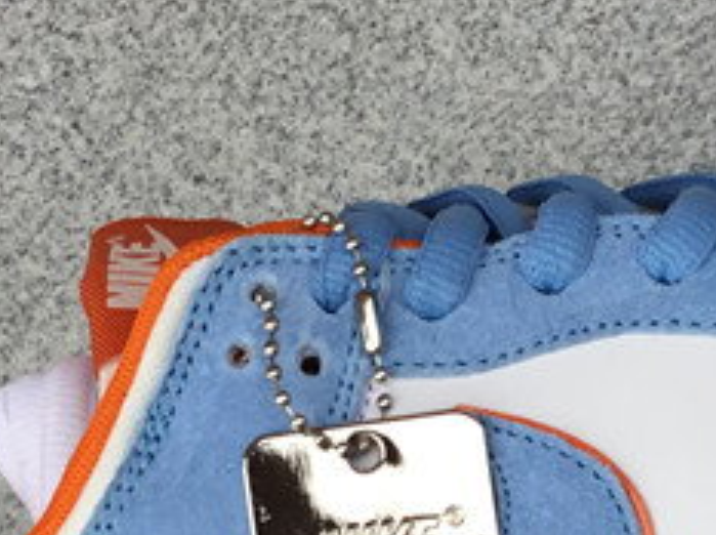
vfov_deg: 12.2
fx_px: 2478
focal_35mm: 120
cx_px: 409
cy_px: 457
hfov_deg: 16.4
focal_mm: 3.3
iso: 25
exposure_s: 1/108
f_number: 2.4
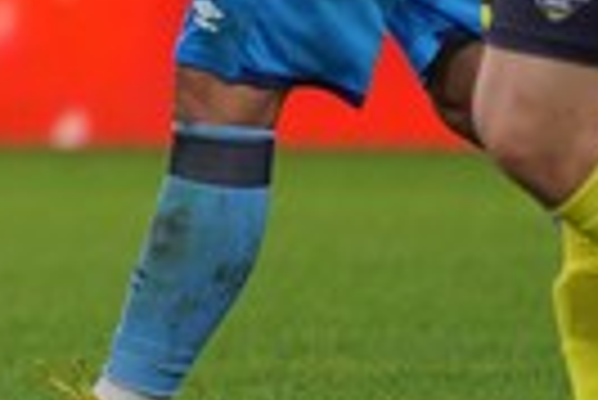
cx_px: -782
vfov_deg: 0.7
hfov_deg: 1.0
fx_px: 33591
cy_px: -362
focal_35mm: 2020
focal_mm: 400
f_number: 5.6
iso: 800
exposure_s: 1/500
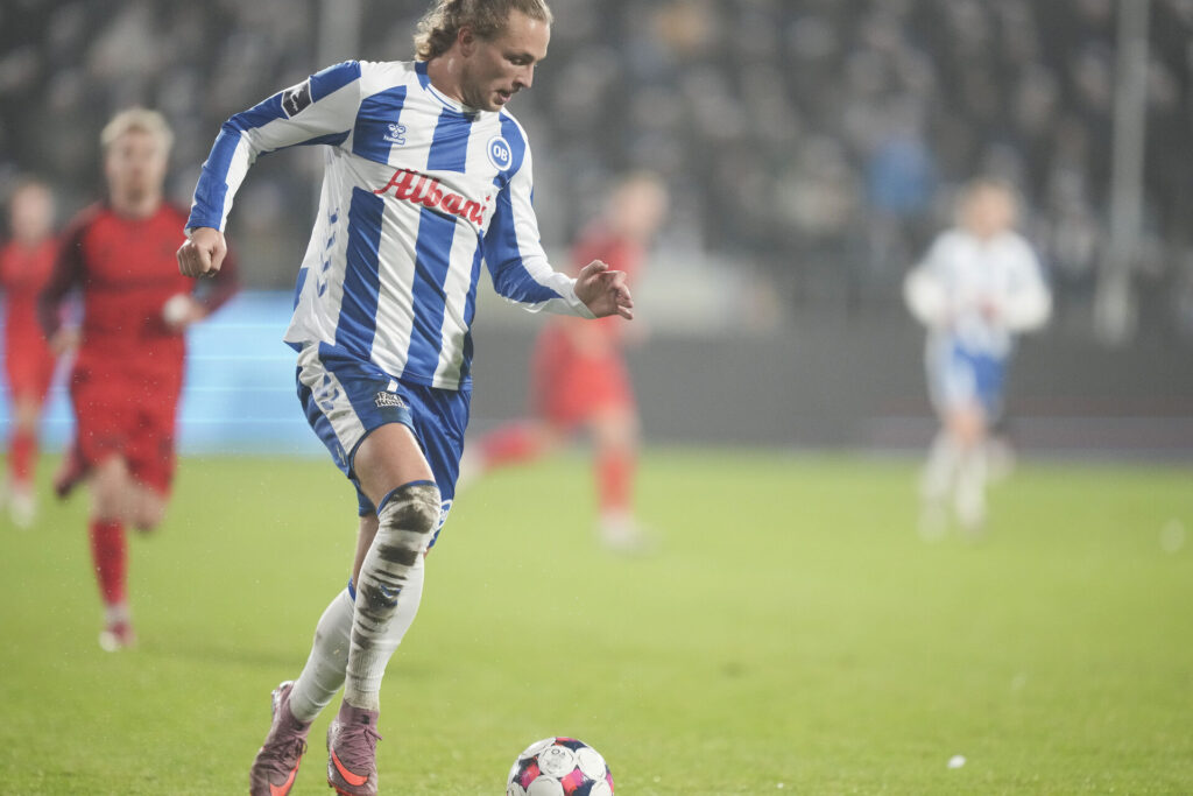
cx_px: 596
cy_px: 398
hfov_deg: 5.2
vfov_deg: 3.4
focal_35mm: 400
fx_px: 13257
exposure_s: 1/2000
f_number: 2.8
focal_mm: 400
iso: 5000
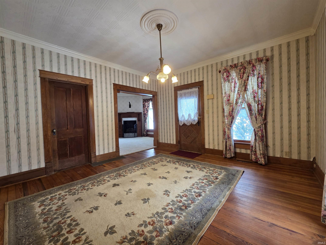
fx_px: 122
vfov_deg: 89.9
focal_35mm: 13
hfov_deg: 106.2
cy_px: 122
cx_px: 163
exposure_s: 1/60
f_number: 2.2
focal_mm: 2.2
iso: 160
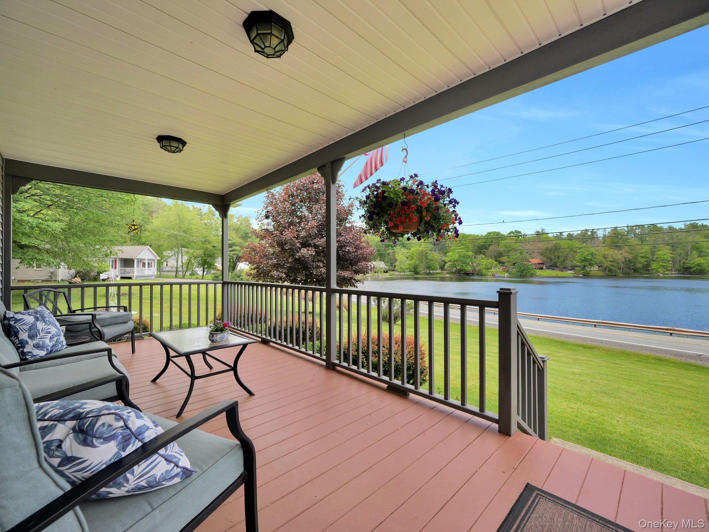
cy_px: 266
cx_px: 354
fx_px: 287
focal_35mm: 14
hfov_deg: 102.0
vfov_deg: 85.7
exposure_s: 1/1250
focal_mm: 7
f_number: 2.8
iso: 200
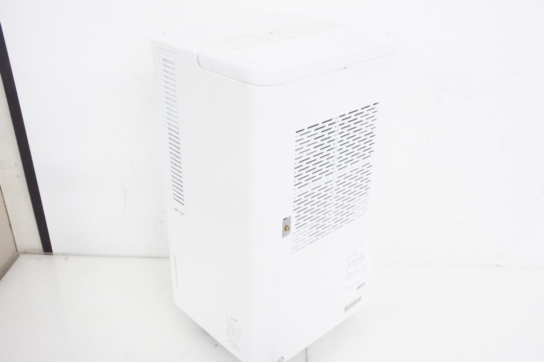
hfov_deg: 57.3
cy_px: 181
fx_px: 498
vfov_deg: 39.9
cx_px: 272
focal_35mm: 33
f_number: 10
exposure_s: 1/50
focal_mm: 22
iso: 6400
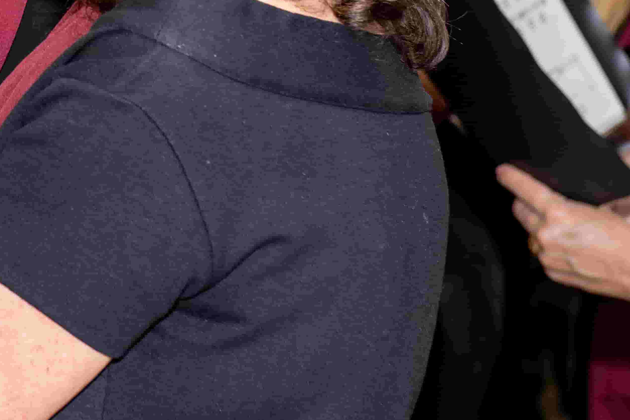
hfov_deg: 8.8
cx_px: -83
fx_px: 4042
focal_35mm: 231
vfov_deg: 5.9
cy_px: -227
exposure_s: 1/80
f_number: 6.3
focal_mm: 70
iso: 500
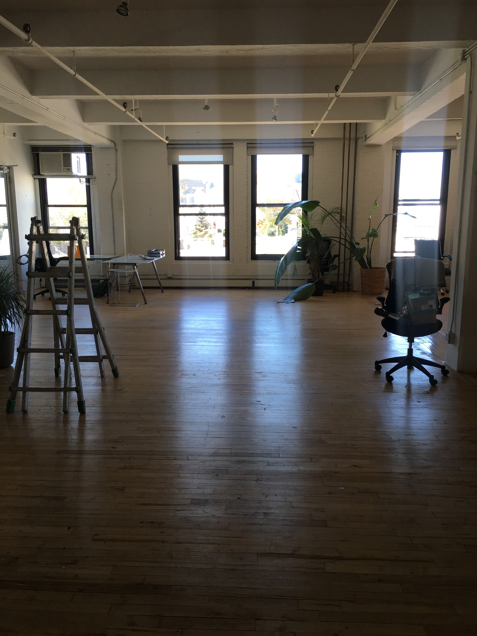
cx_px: 238
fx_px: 533
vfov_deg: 61.7
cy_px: 318
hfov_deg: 48.2
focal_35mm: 29
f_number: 2.2
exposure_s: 1/60
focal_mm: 4.15
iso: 32
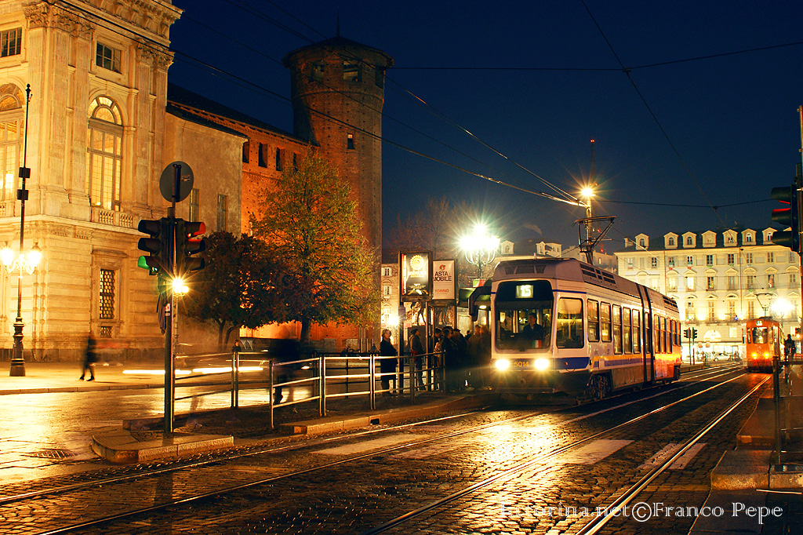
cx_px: 402
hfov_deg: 46.4
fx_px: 936
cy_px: 268
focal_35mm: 42
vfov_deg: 31.9
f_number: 7.1
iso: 400
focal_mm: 28
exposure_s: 1
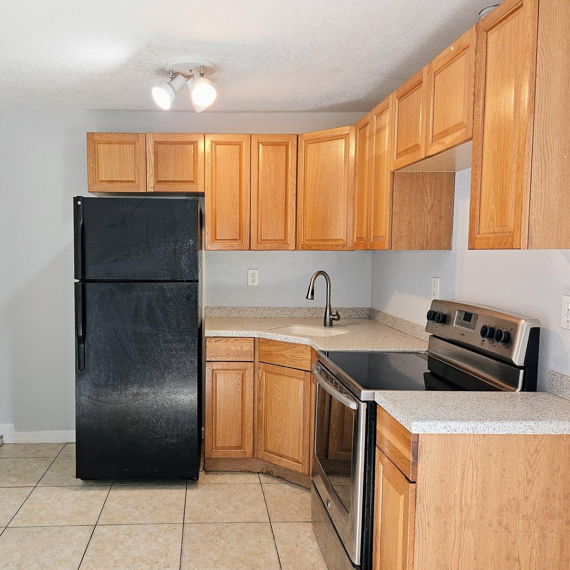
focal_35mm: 28
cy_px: 290
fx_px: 522
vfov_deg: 57.3
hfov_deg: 56.7
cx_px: 218
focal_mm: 5.4
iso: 100
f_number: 1.8
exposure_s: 1/60
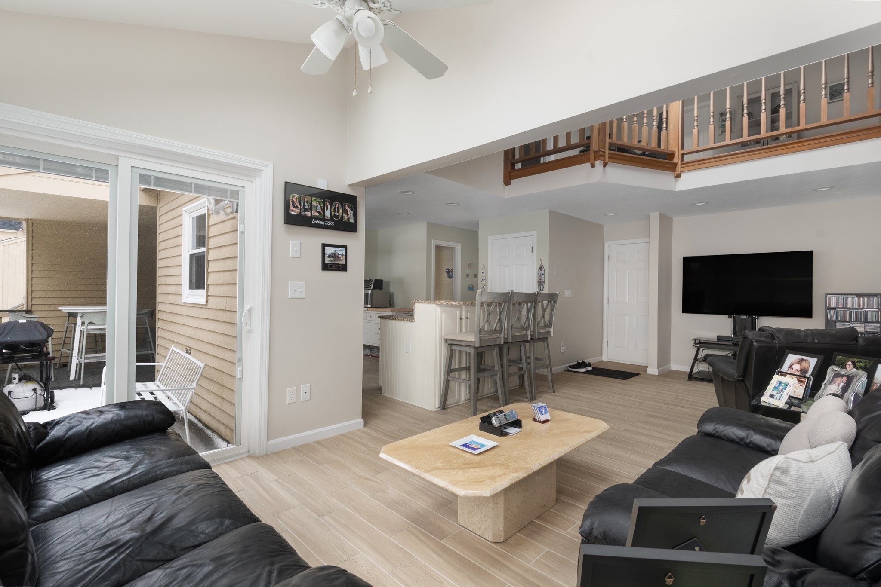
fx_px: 404
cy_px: 294
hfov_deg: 95.0
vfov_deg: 72.1
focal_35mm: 16
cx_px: 440
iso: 400
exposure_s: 1/4
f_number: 10
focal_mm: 11
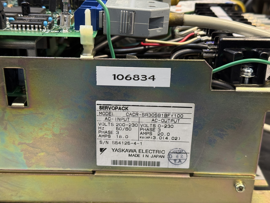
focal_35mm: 48
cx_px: 135
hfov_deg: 39.7
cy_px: 102
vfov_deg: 30.3
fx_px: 374
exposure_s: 1/100
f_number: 1.78
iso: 250
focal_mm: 6.76
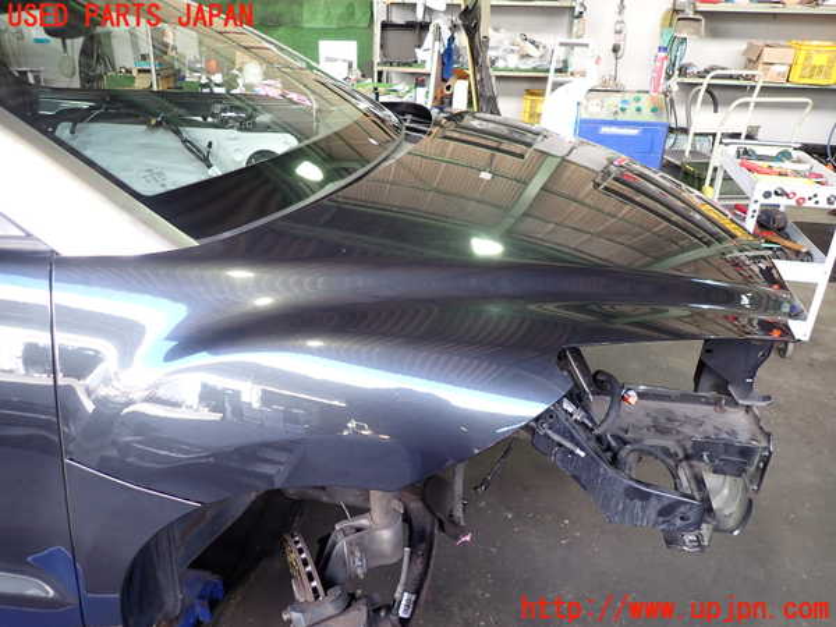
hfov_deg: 69.4
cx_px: 418
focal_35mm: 25
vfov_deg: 54.9
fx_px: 604
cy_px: 314
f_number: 2
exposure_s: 1/40
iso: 200
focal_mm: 4.5
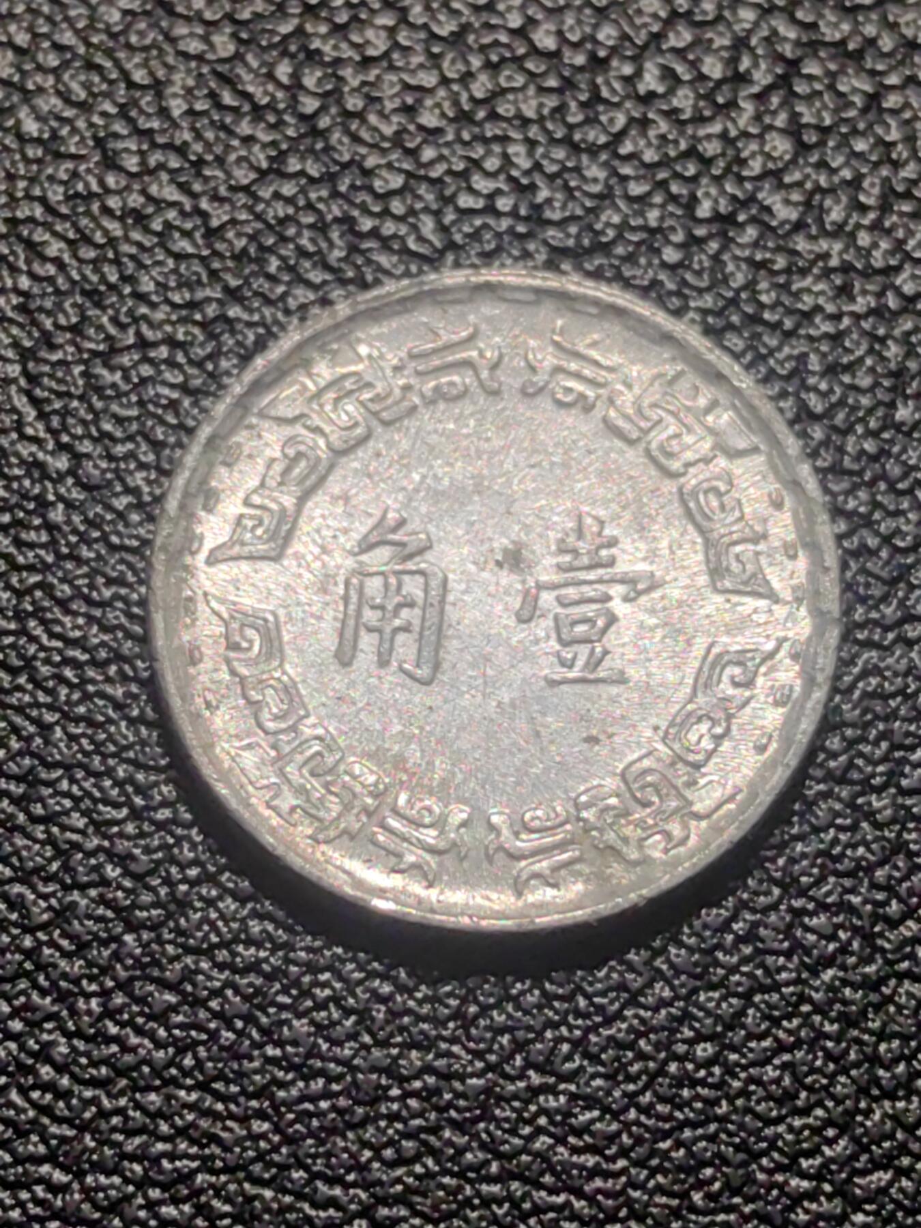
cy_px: 614
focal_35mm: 102
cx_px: 460
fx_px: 3618
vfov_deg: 19.3
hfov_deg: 14.5
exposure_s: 1/217
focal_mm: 5.75
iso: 50
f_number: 2
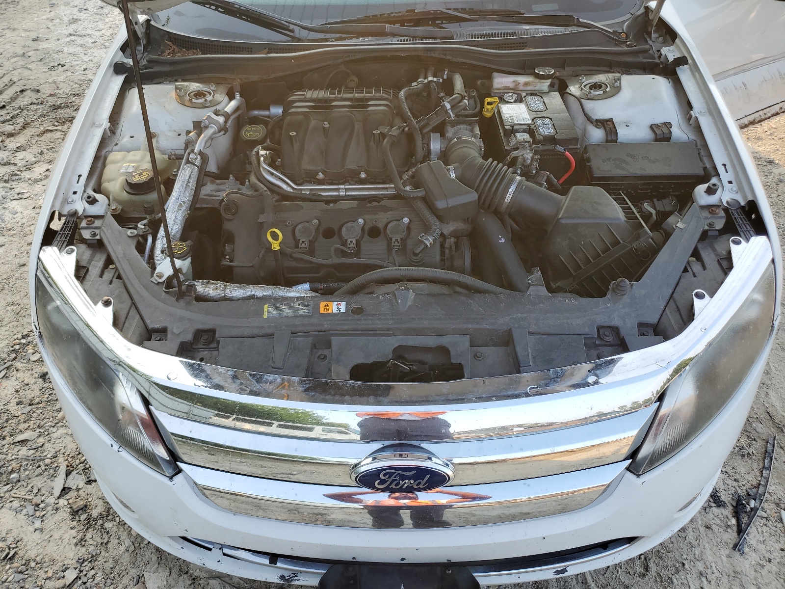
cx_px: 392
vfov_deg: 53.1
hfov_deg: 67.3
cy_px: 294
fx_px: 590
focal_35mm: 26
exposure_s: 1/345
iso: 50
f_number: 1.5
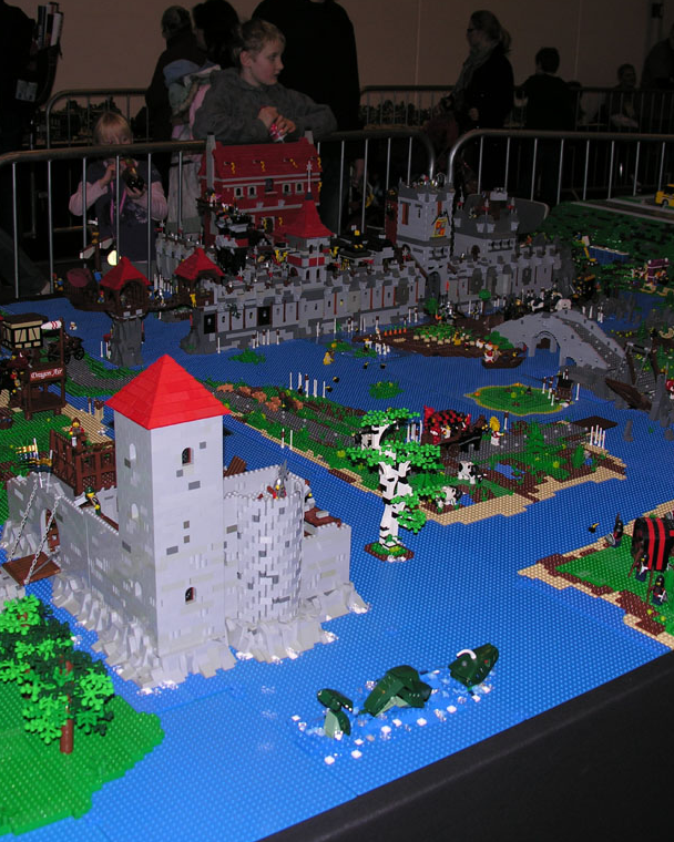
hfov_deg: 32.7
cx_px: 323
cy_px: 419
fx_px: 1147
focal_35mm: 46
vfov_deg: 40.3
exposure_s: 1/60.1
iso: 50
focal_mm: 8.9
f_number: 2.8
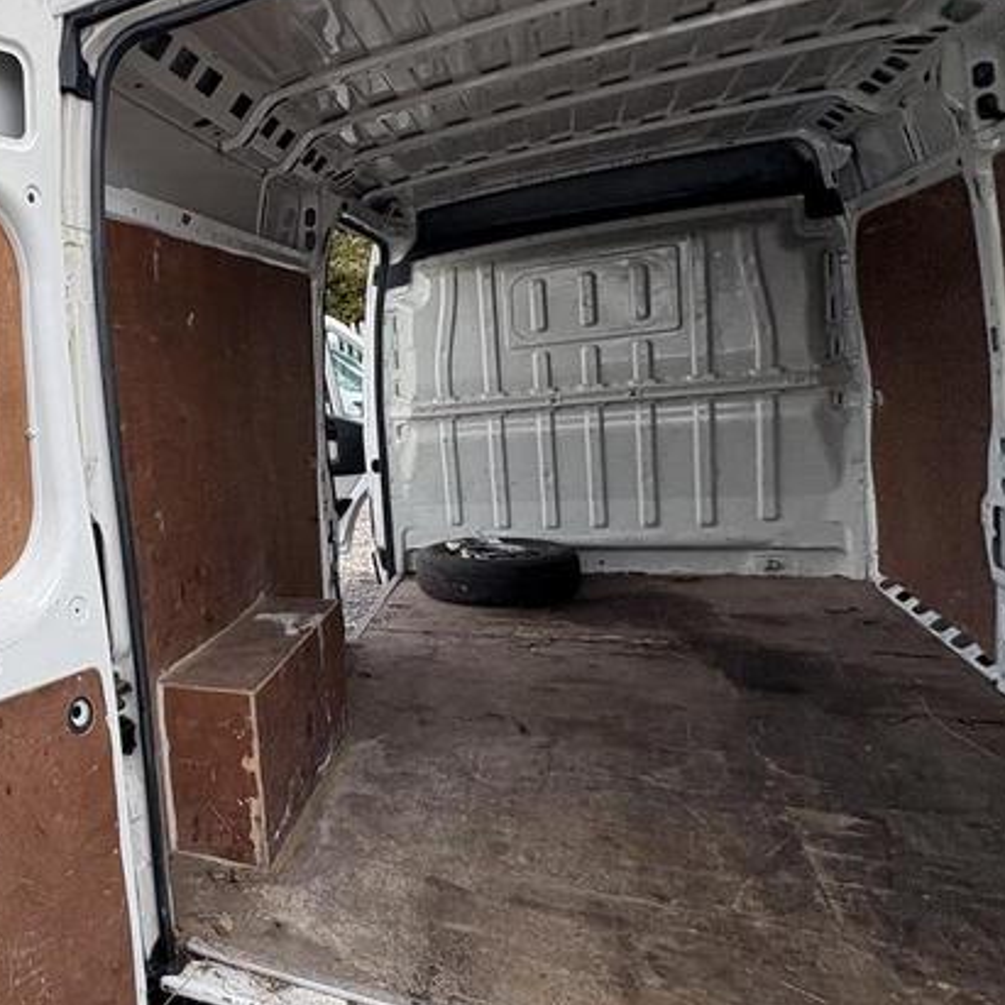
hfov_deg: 47.2
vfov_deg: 59.1
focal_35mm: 27
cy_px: 482
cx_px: -37
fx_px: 887
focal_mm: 2.22
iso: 40
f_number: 2.2
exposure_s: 1/476
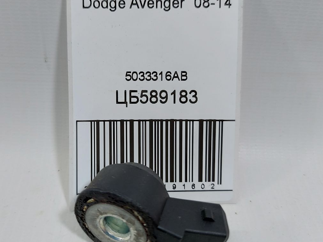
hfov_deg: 55.1
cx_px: 135
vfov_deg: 42.8
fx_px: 308
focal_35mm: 33
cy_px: 105
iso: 64
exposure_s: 1/50
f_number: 1.8
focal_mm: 5.23
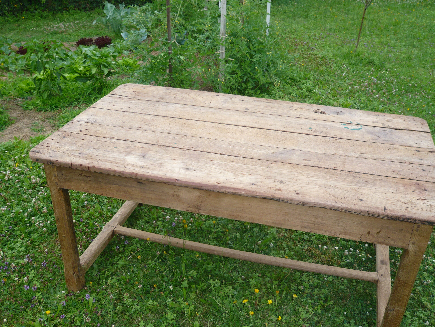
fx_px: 452
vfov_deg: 39.7
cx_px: 218
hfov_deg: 51.4
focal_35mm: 36
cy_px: 164
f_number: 3.1
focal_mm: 5.8
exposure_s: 1/250
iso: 100
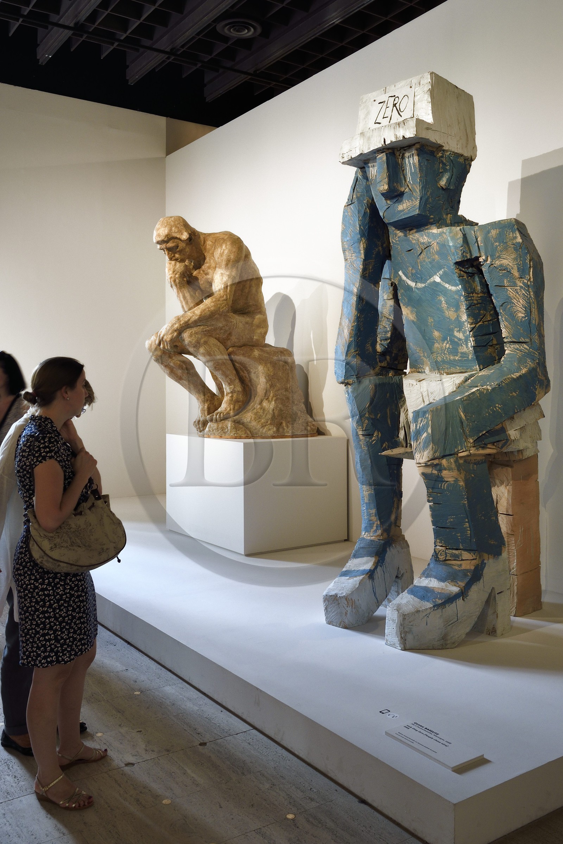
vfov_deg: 60.3
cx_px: 282
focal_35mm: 31
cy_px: 422
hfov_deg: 42.3
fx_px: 727
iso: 800
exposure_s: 1/15
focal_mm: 31
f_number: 7.1
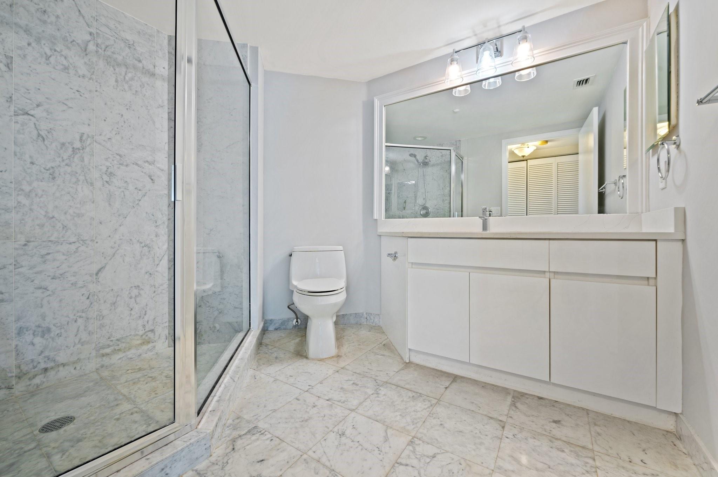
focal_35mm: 14
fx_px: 279
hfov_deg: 104.3
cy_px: 238
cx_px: 359
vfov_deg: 81.1
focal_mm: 14
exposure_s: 1/1.67
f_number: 8
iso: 200
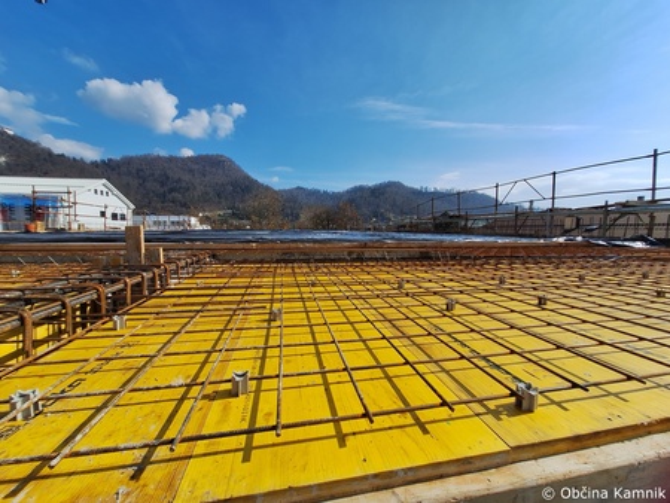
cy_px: 252
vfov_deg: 90.0
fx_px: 252
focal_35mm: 13
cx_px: 335
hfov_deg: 106.2
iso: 40
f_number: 2.2
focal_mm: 1.74
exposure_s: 1/2762
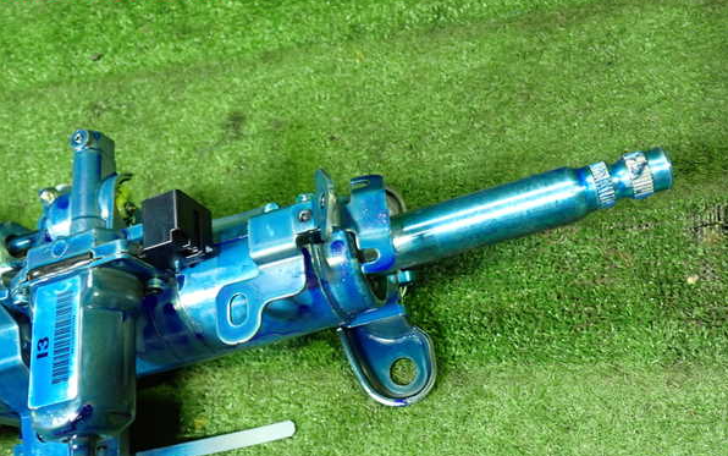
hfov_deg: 59.6
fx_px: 635
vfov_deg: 39.4
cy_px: 249
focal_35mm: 32
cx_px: 365
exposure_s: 1/30
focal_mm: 5.4
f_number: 2.3
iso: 400
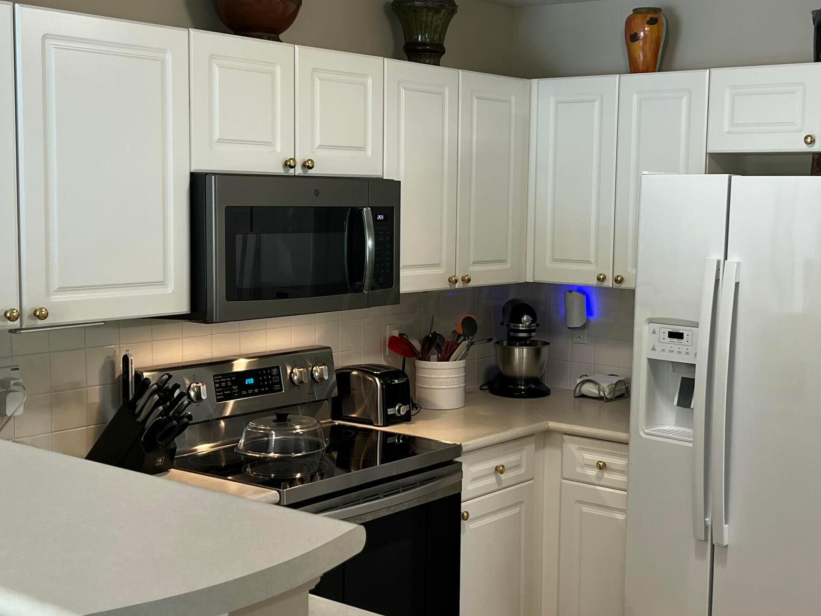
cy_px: 303
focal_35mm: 50
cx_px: 500
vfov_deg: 29.1
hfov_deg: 38.0
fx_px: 1186
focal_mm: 5.7
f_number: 1.5
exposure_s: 1/120
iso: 125
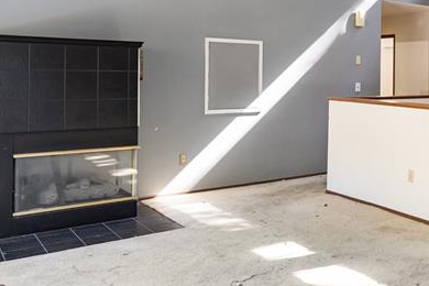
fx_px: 500
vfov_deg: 31.4
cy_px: 77
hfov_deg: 42.6
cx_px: 385
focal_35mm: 42
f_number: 2.8
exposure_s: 1/45
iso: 400
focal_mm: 16
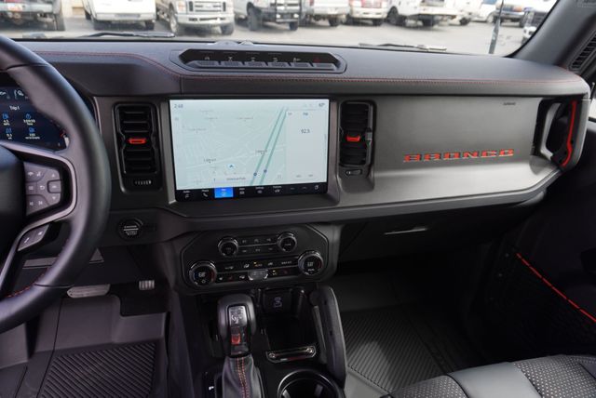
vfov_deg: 53.2
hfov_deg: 73.7
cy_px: 199
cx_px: 298
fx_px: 398
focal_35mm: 24
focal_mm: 16
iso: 100
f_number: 4.5
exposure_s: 1/80
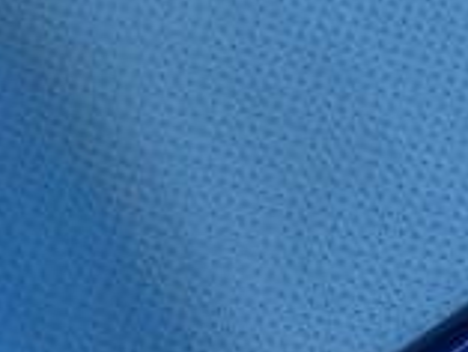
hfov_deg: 18.5
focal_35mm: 106
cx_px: 235
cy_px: 474
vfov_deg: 13.4
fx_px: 1434
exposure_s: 1/120
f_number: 1.8
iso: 40
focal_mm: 4.25
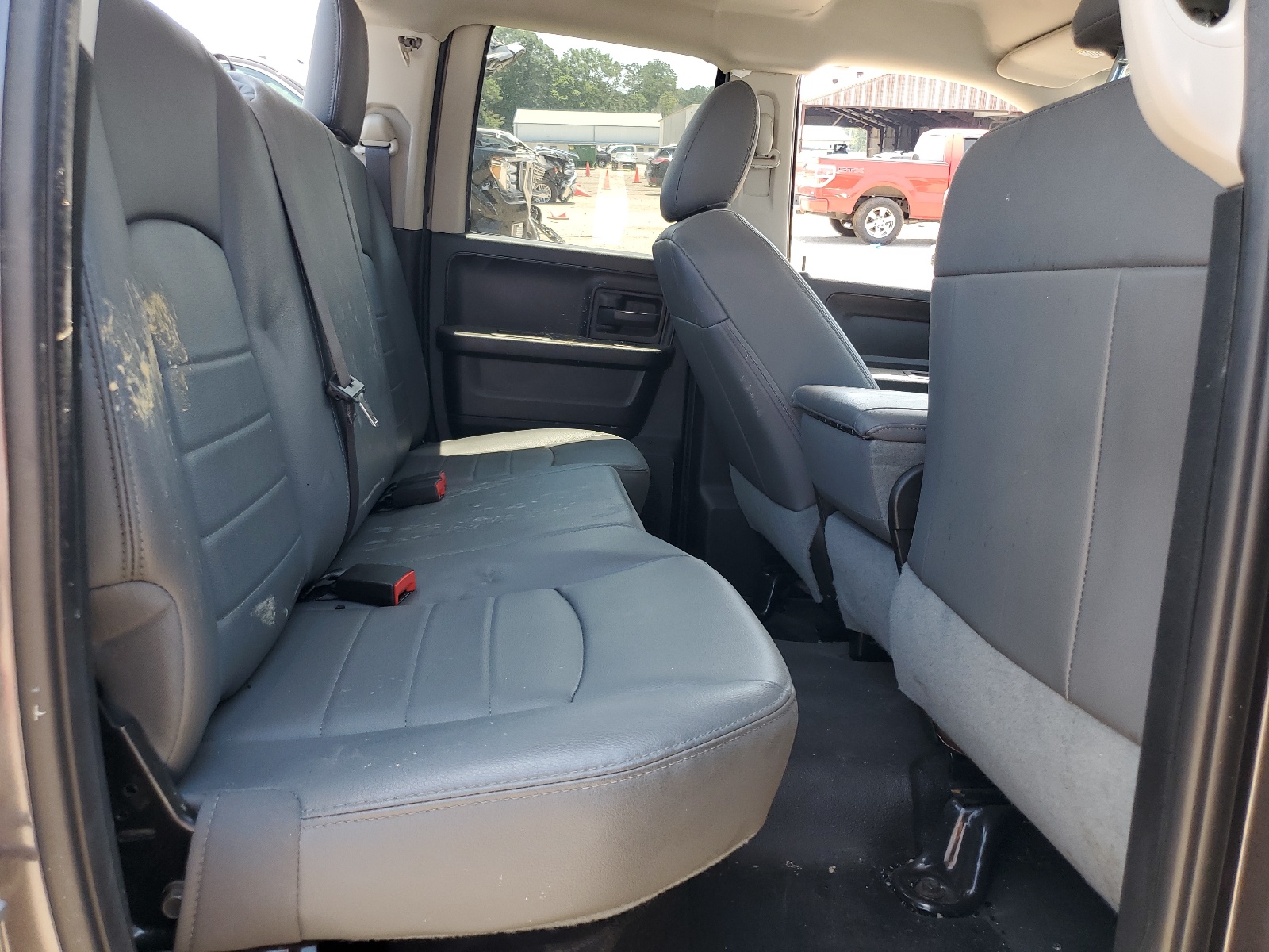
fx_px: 953
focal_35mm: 26
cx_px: 634
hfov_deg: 67.3
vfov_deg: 53.1
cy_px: 476
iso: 50
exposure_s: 1/250
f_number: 1.5
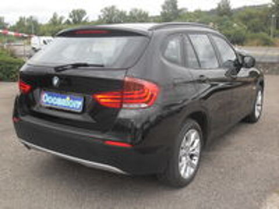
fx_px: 298
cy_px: 104
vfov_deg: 38.7
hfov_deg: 50.1
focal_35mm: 37
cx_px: 140
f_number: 2.8
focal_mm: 6.3
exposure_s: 1/180
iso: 80
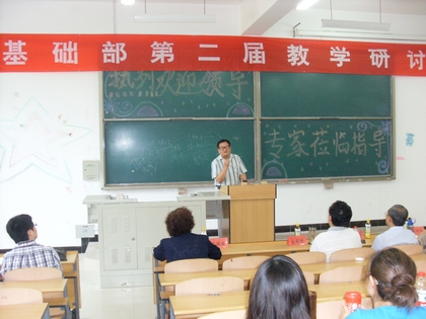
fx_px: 468
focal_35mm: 38
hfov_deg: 49.0
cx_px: 213
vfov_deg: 37.7
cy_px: 160
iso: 240
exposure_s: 1/45
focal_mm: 6.3
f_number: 3
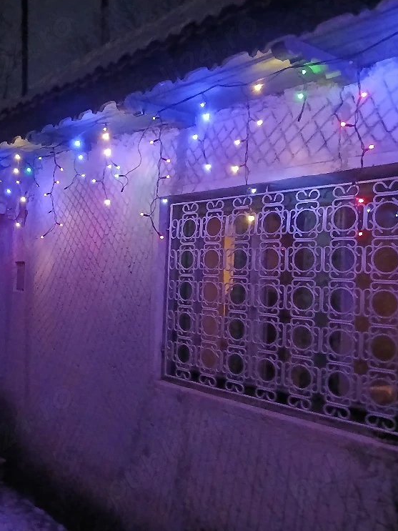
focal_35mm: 35
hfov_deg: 38.1
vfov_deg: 52.6
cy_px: 264
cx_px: 43
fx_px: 537
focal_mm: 3.98
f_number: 1.8
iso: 2500
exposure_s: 1/10
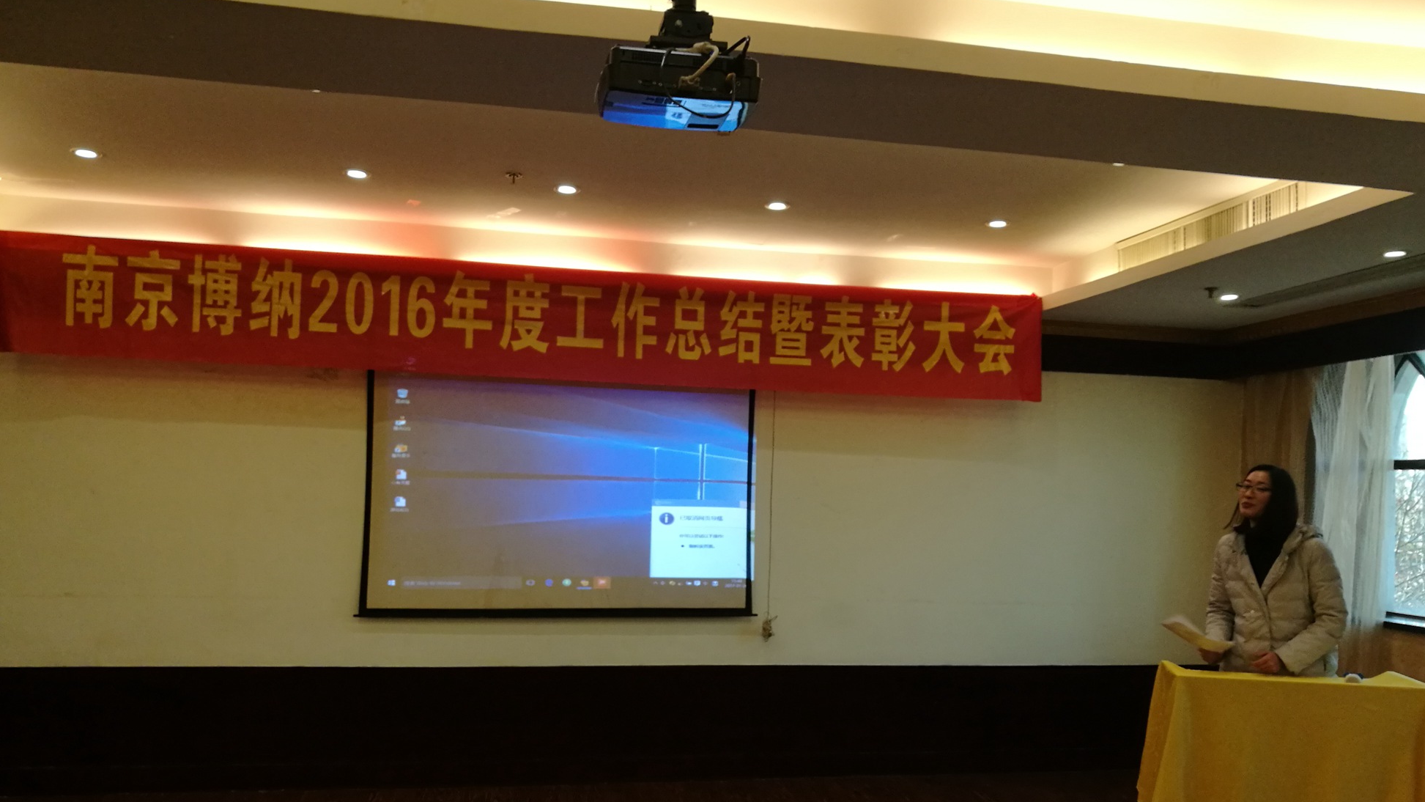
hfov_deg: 64.3
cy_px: 468
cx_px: 725
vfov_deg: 38.8
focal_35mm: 30
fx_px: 1134
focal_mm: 4.5
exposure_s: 1/50
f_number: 2.2
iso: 160
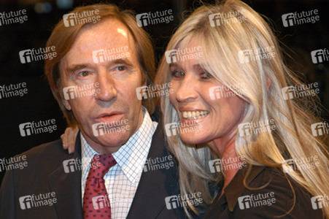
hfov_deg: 11.4
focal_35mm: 180
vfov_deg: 7.6
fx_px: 1644
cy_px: 110
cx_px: 164
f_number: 5.6
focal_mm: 120
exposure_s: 1/160
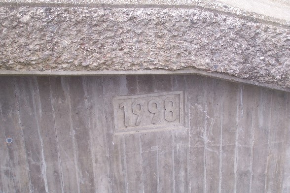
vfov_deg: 16.7
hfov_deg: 24.8
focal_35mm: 82
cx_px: 145
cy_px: 96
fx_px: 661
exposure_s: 1/90
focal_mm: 13.5
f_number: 4.1
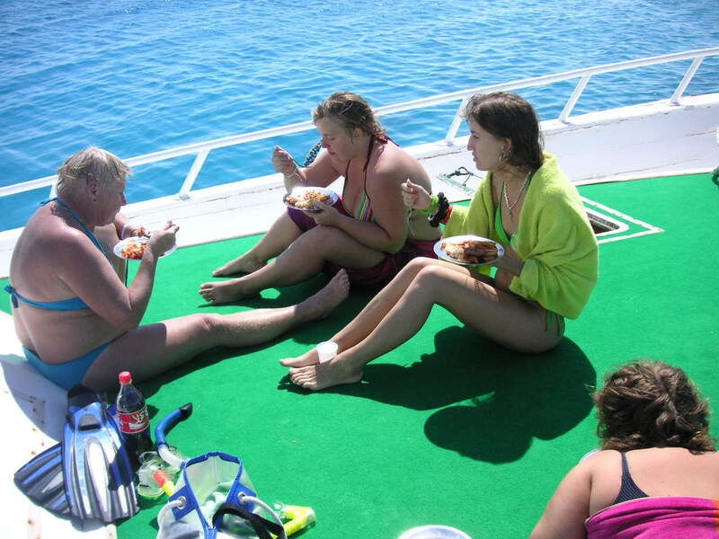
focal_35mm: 37
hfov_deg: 50.1
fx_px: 769
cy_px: 270
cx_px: 360
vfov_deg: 38.7
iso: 50
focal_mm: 6.1
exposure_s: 1/180
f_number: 6.7
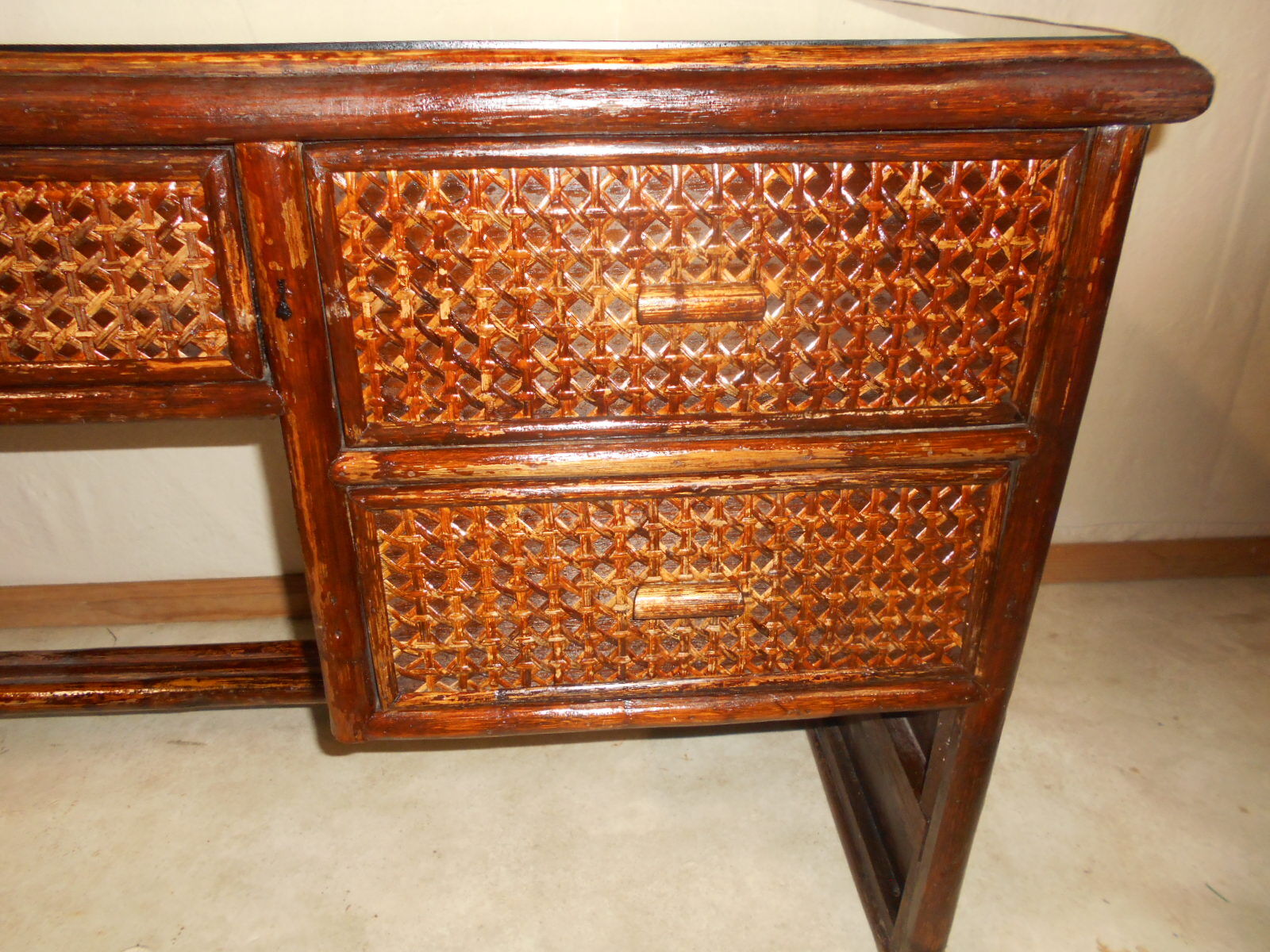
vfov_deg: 53.1
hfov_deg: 67.3
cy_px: 476
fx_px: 954
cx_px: 635
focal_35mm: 26
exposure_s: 1/25
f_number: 3.2
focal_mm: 4.6
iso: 200
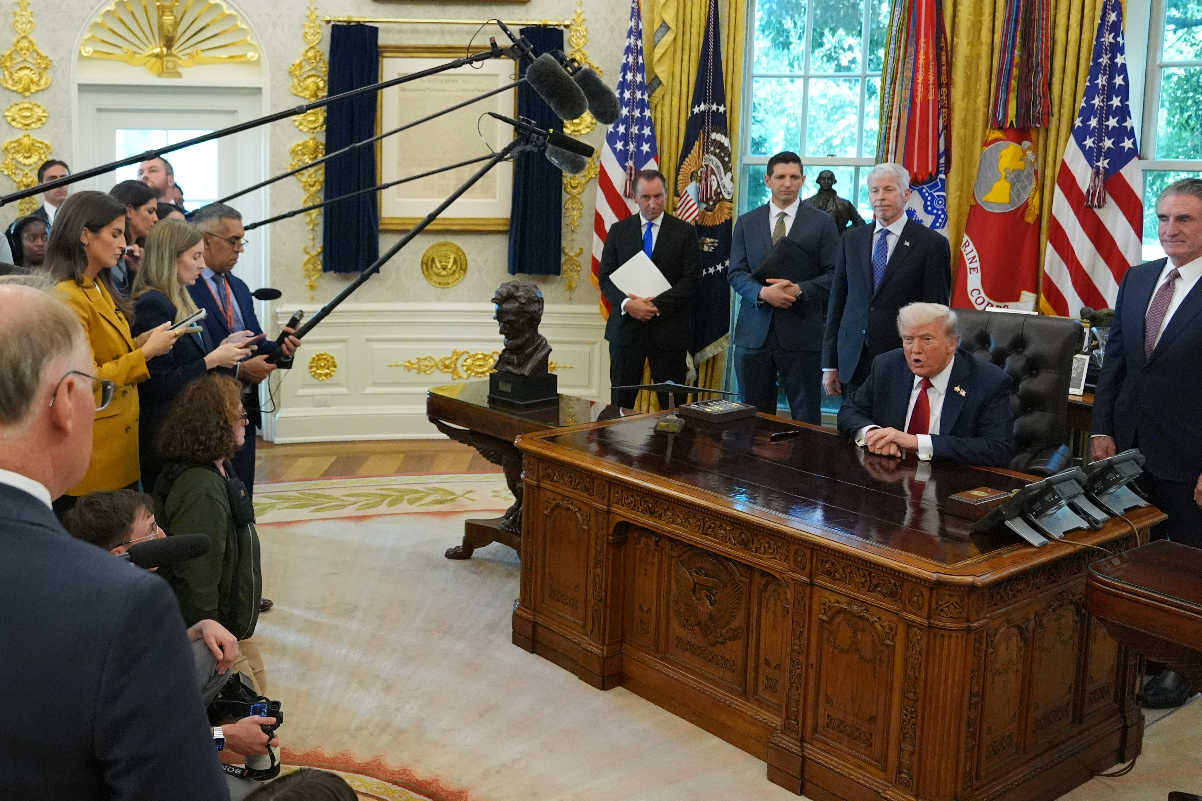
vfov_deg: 37.5
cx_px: 387
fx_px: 1169
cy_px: 279
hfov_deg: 53.2
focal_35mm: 35
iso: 6400
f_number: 3.5
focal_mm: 24
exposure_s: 1/320
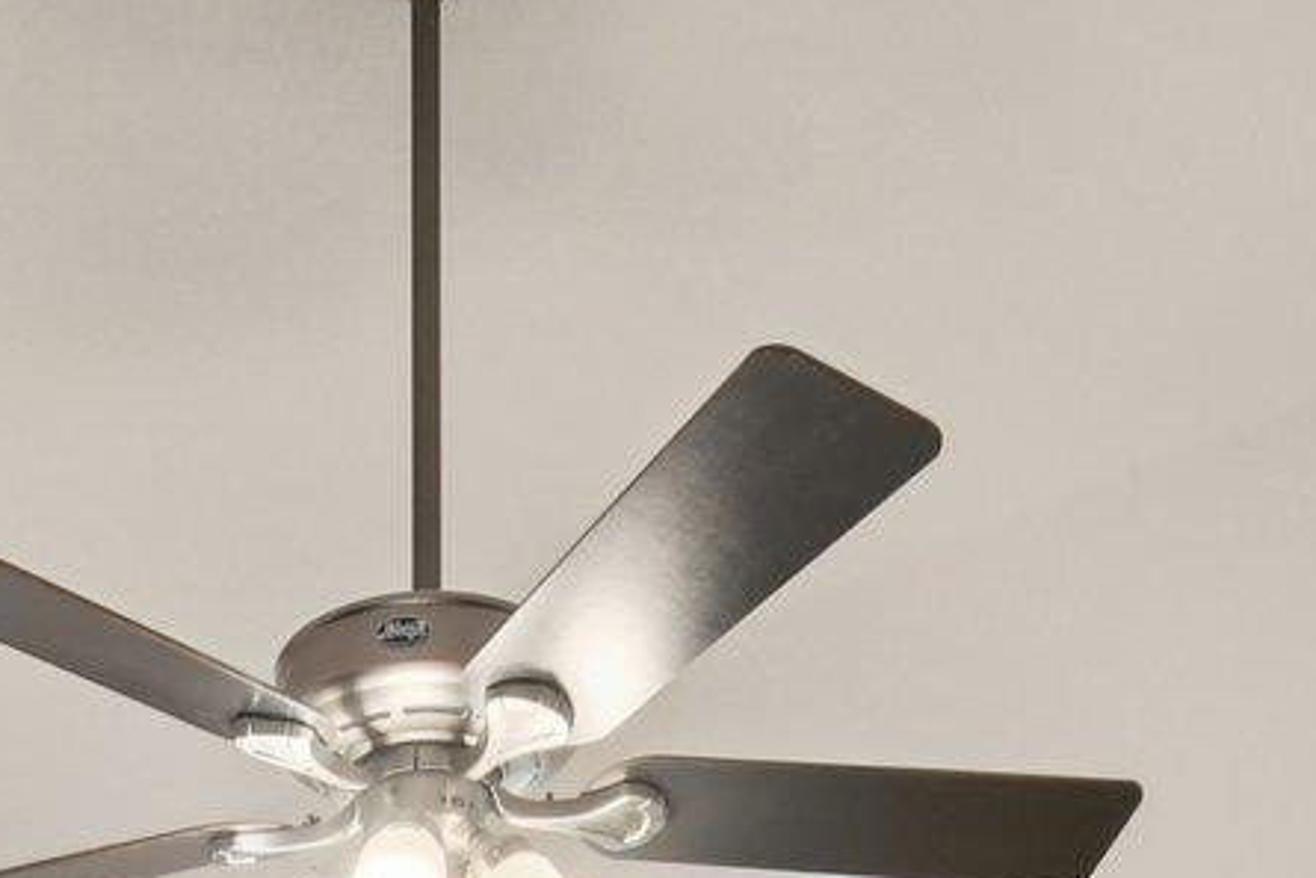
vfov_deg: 15.2
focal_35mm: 69
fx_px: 2523
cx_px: 293
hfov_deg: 28.7
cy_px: 1849
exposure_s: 1/30
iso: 400
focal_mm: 10
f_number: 7.1
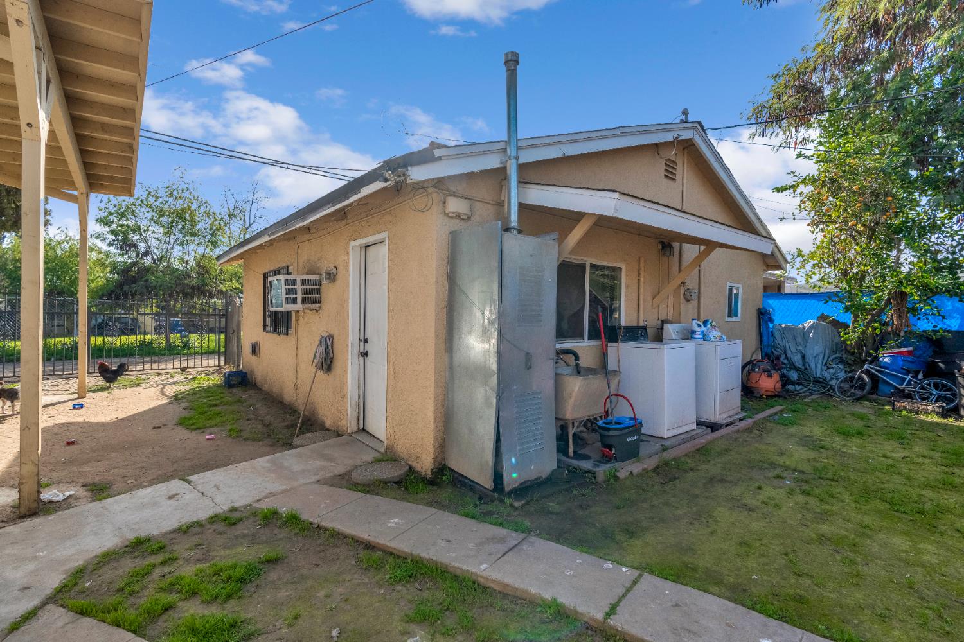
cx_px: 482
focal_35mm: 16
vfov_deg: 73.7
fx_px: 428
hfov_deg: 96.7
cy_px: 321
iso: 640
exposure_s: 1/800
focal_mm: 16
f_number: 7.1
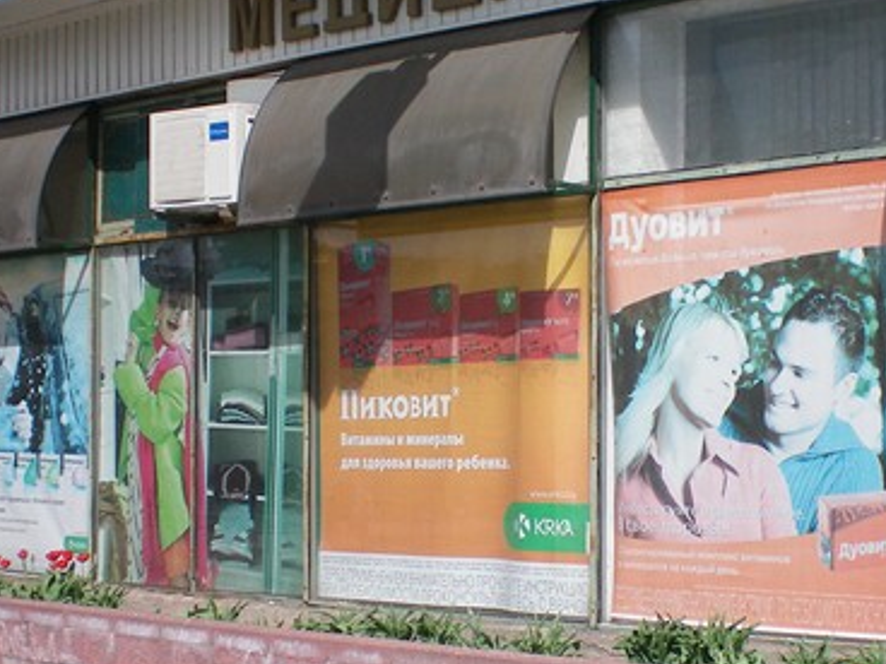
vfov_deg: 22.2
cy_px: 426
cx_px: 638
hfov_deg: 29.0
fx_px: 1689
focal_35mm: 66
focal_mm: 6.3
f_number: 4.6
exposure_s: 1/640
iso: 64
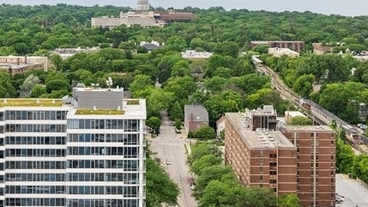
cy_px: -9
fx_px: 966
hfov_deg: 21.6
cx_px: 153
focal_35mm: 99
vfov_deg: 12.1
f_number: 9.5
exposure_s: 1/60
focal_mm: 30
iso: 200
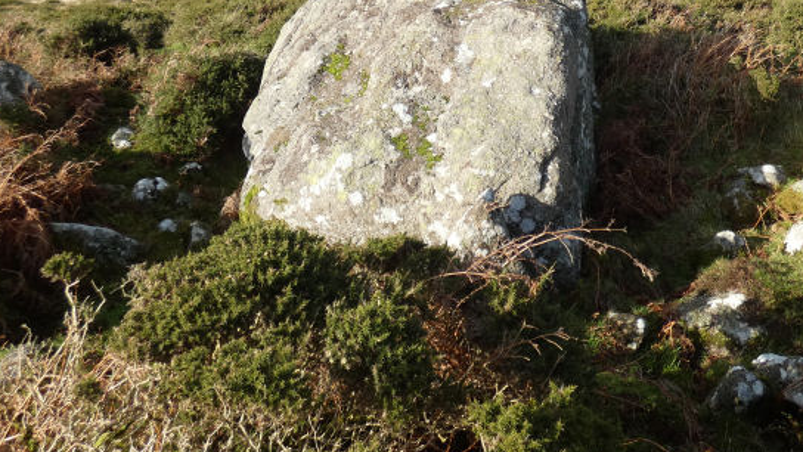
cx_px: 463
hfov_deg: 55.0
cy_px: 92
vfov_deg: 32.0
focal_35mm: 36
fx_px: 767
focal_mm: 3.6
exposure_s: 1/640
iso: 80
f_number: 2.8
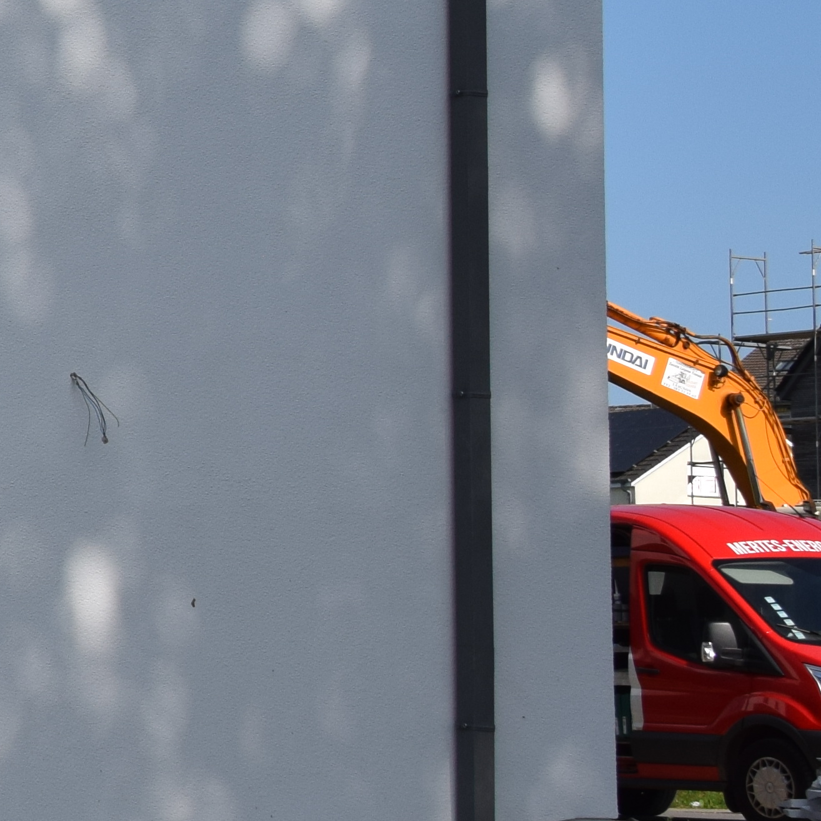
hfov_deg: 9.7
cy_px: 140
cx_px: -1004
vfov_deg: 10.7
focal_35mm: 163
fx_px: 4374
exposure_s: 1/500
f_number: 11
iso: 200
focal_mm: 28
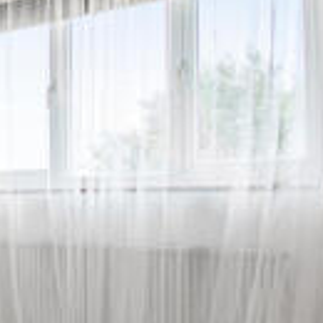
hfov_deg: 18.7
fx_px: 676
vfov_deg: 26.7
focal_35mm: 64
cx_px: -302
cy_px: 215
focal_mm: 10
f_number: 8
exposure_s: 1/25
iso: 320
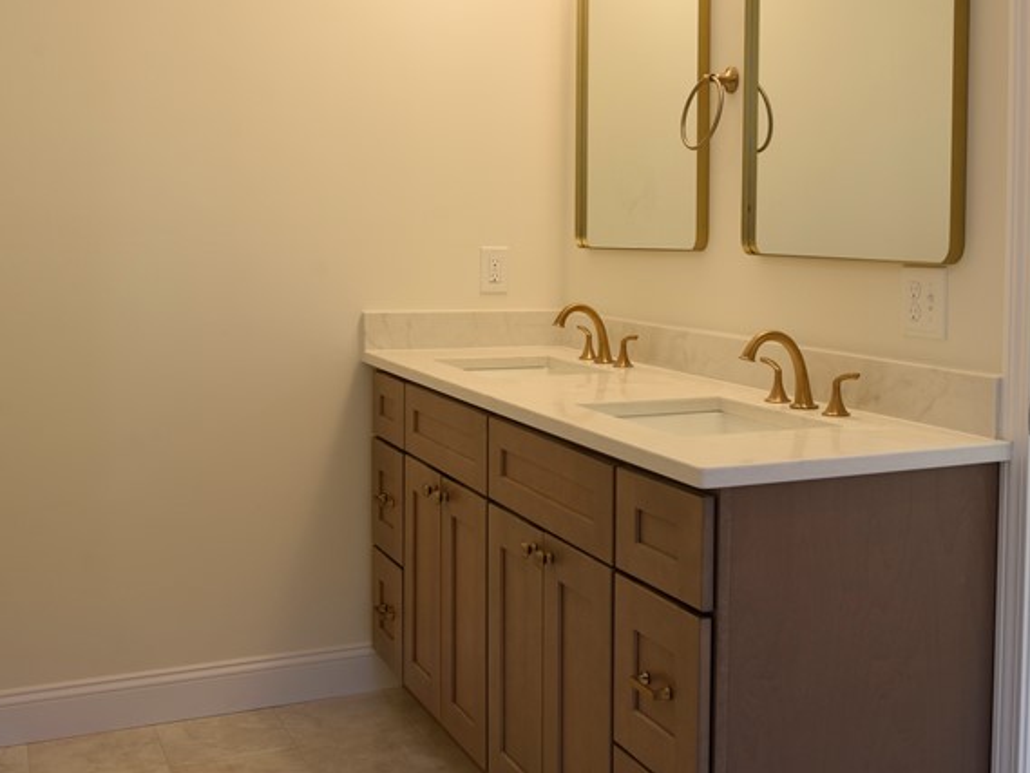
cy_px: 301
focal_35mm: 44
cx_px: 721
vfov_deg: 32.8
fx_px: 1309
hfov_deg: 42.1
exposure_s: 1/15
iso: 250
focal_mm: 24
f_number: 9
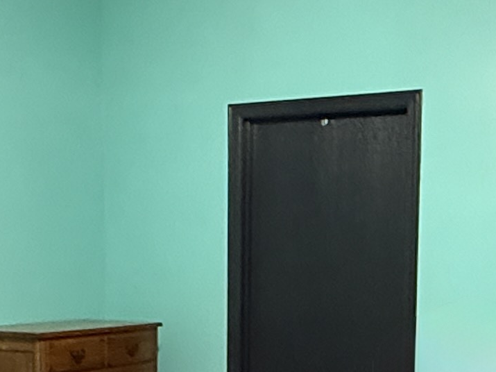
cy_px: 422
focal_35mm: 79
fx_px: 1132
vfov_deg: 17.9
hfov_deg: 24.7
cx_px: 204
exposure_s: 1/60
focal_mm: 2.22
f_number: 2.2
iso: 800
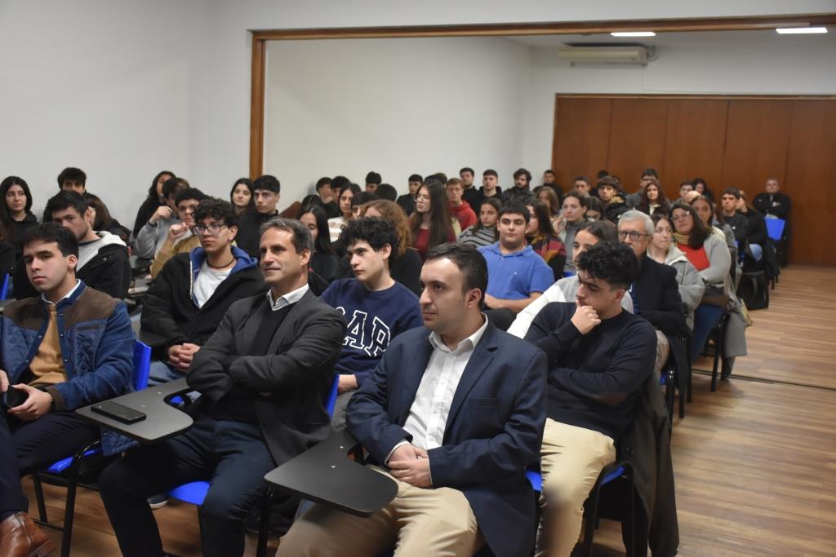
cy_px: 278
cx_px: 418
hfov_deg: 49.5
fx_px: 906
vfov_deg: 34.2
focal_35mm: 39
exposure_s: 1/80
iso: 1600
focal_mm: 26
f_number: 4.5
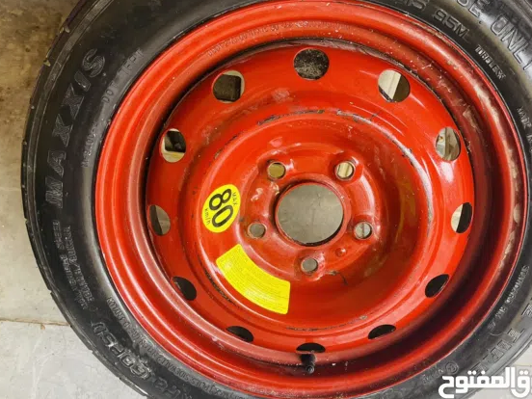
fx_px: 446
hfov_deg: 61.5
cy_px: 206
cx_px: 294
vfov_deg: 48.2
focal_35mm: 29
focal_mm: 5.1
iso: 125
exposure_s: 1/106
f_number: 1.6
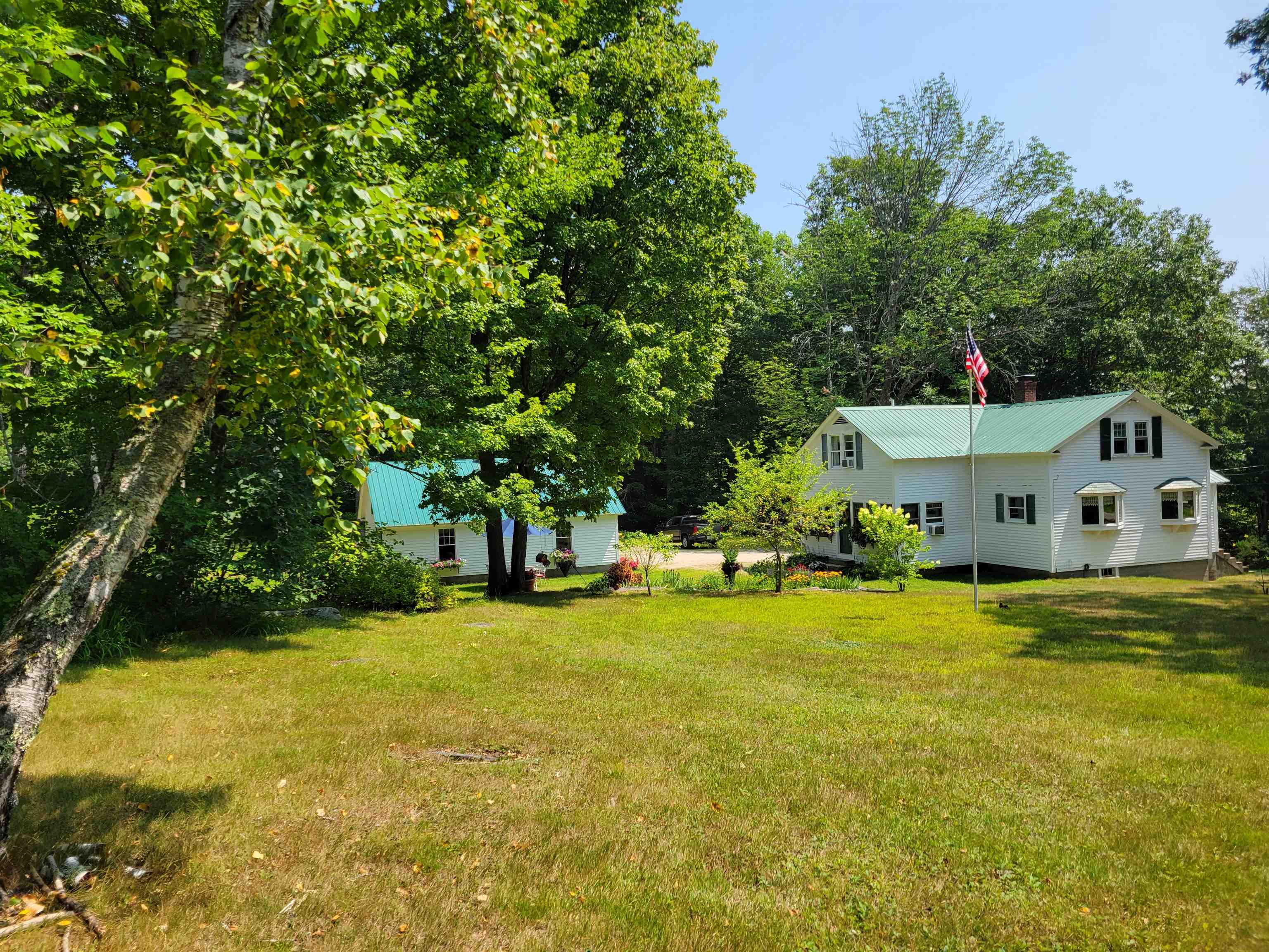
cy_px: 476
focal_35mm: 26
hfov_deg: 67.3
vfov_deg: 53.1
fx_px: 953
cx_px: 634
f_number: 1.8
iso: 40
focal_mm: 5.4
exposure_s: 1/1619
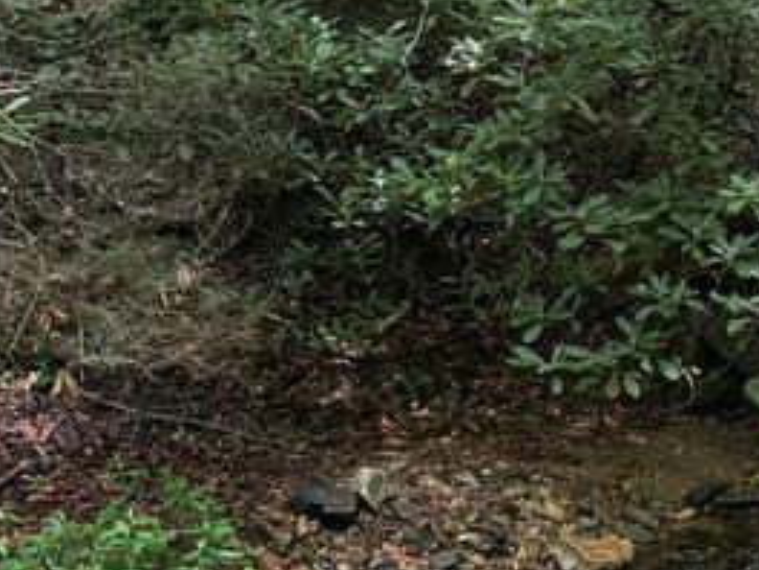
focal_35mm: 93
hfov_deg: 19.7
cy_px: 432
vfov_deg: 15.8
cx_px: 934
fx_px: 2039
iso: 64
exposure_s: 1/171
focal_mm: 6.76
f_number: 1.78
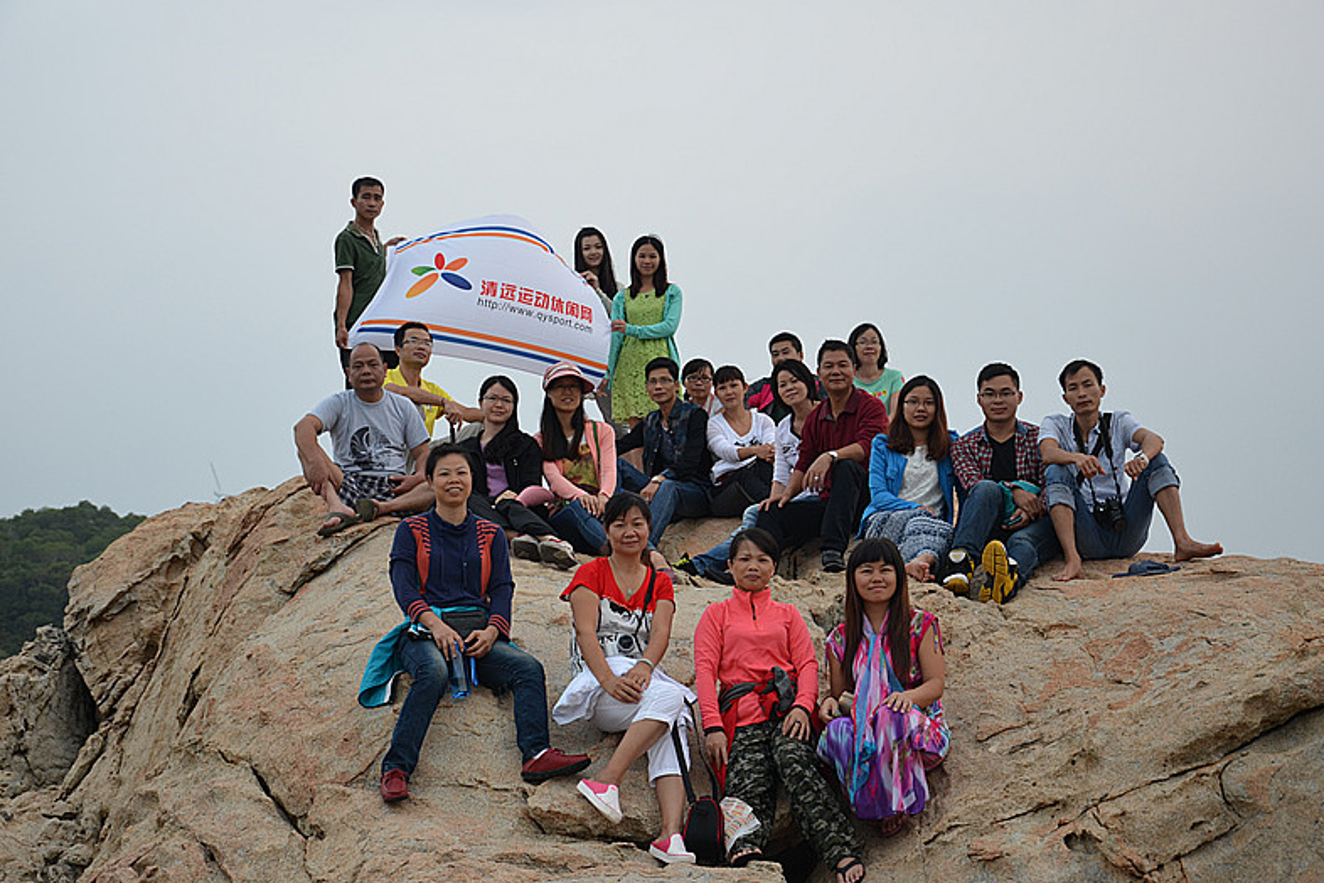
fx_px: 2519
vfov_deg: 19.9
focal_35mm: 69
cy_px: 441
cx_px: 659
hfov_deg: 29.4
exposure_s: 1/50
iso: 320
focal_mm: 45
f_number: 4.8
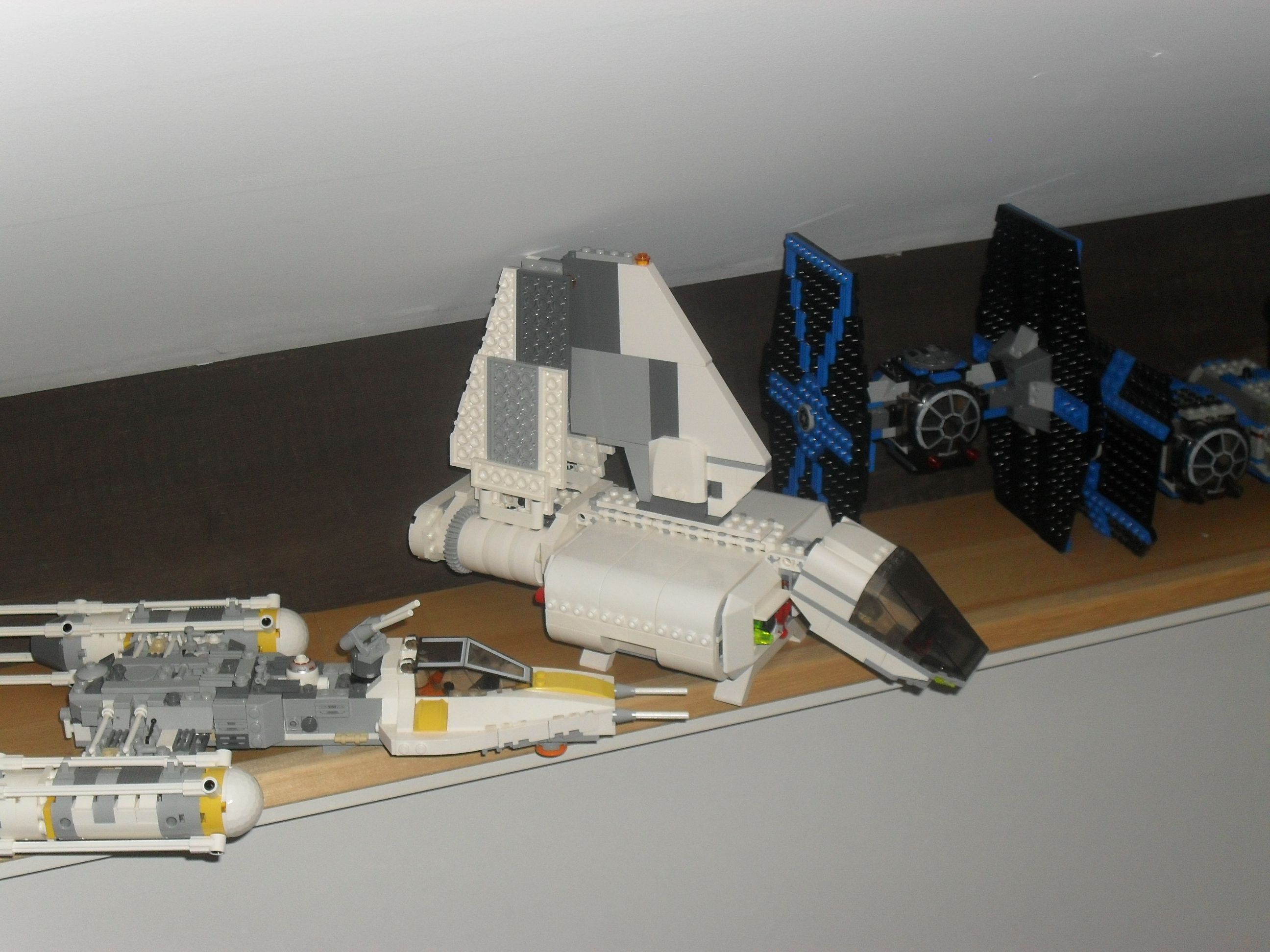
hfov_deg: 38.9
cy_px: 476
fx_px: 1798
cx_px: 635
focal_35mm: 49
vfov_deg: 29.7
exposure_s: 1/45
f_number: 3.9
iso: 200
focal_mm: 8.7
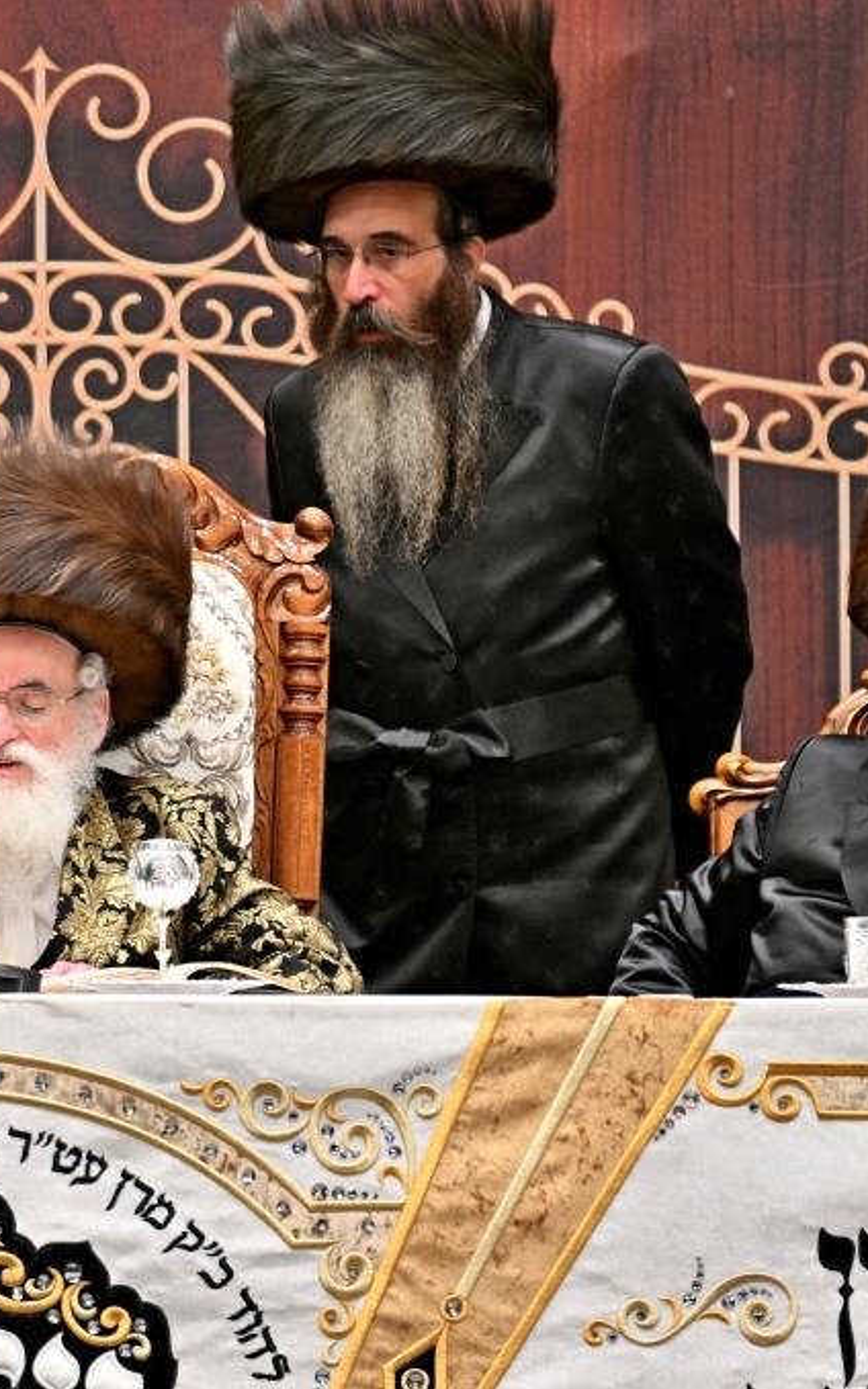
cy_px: 696
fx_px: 17460
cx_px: -31
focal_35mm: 461
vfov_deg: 4.6
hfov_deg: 2.8
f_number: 2.8
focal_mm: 200
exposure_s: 1/250
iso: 250
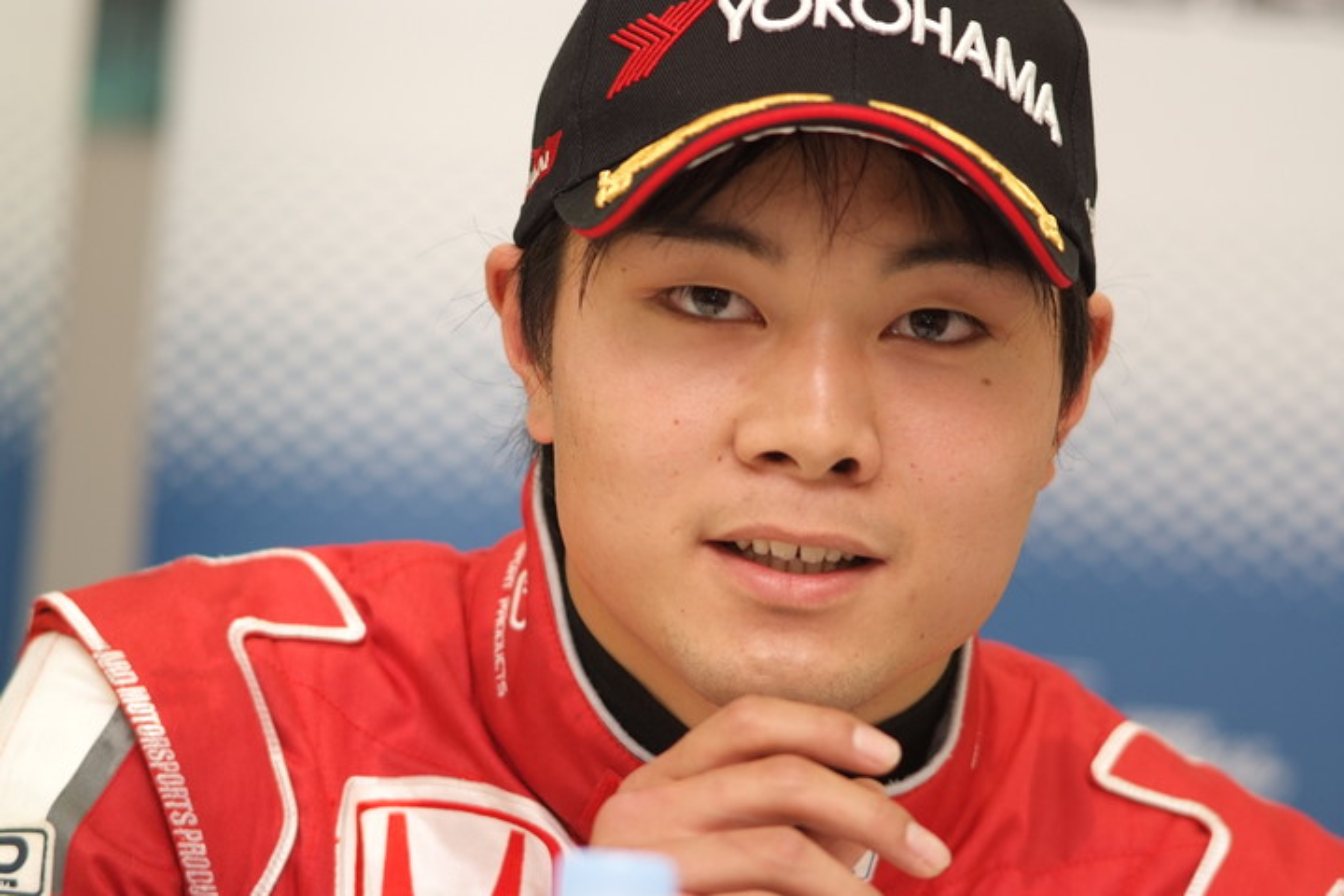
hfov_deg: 7.6
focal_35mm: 270
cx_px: 672
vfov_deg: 5.1
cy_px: 448
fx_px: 10079
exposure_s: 1/125
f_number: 2.8
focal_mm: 180
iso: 400
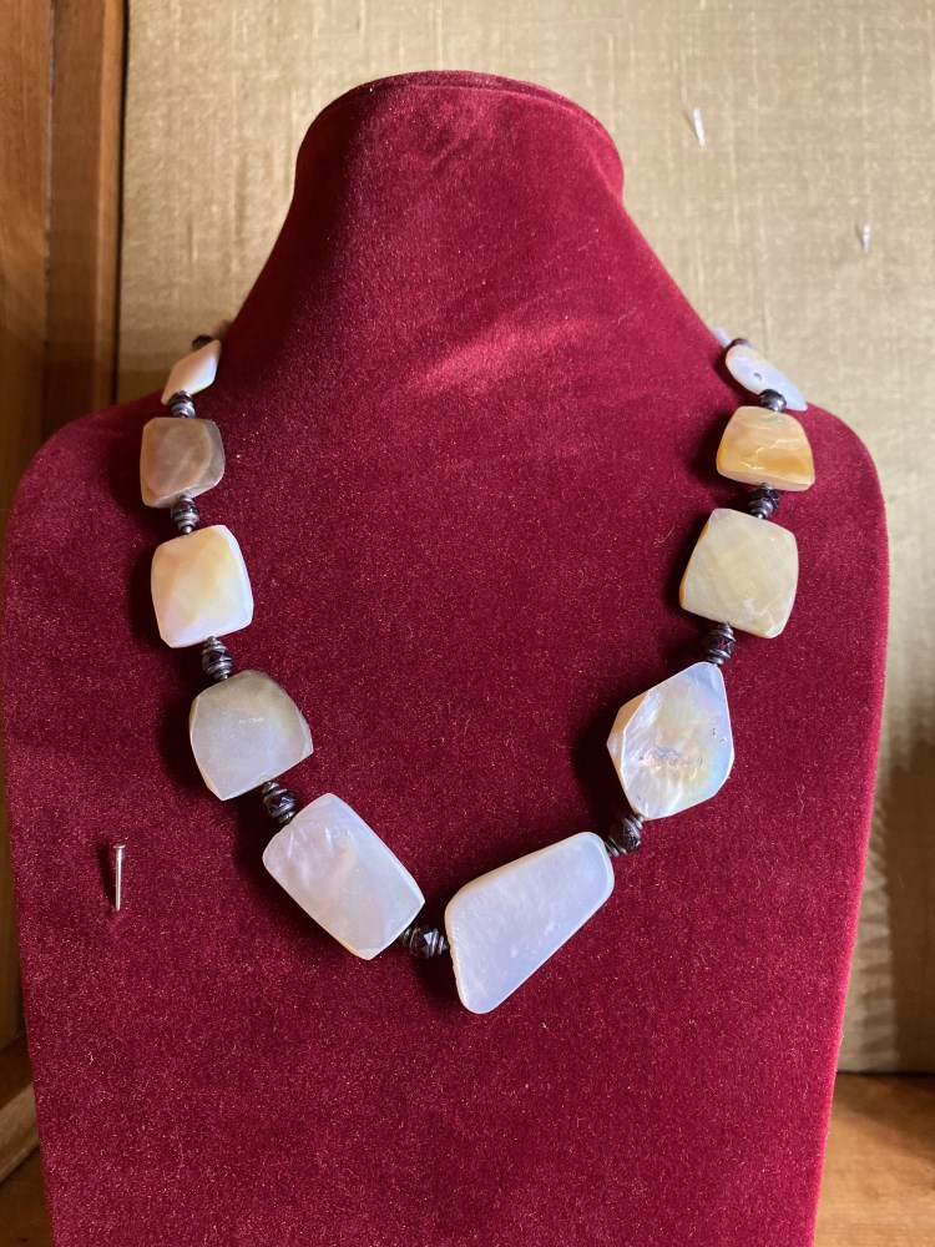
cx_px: 468
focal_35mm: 26
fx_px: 936
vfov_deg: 67.3
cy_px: 624
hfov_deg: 53.1
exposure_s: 1/33
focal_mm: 4.25
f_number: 1.8
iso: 400
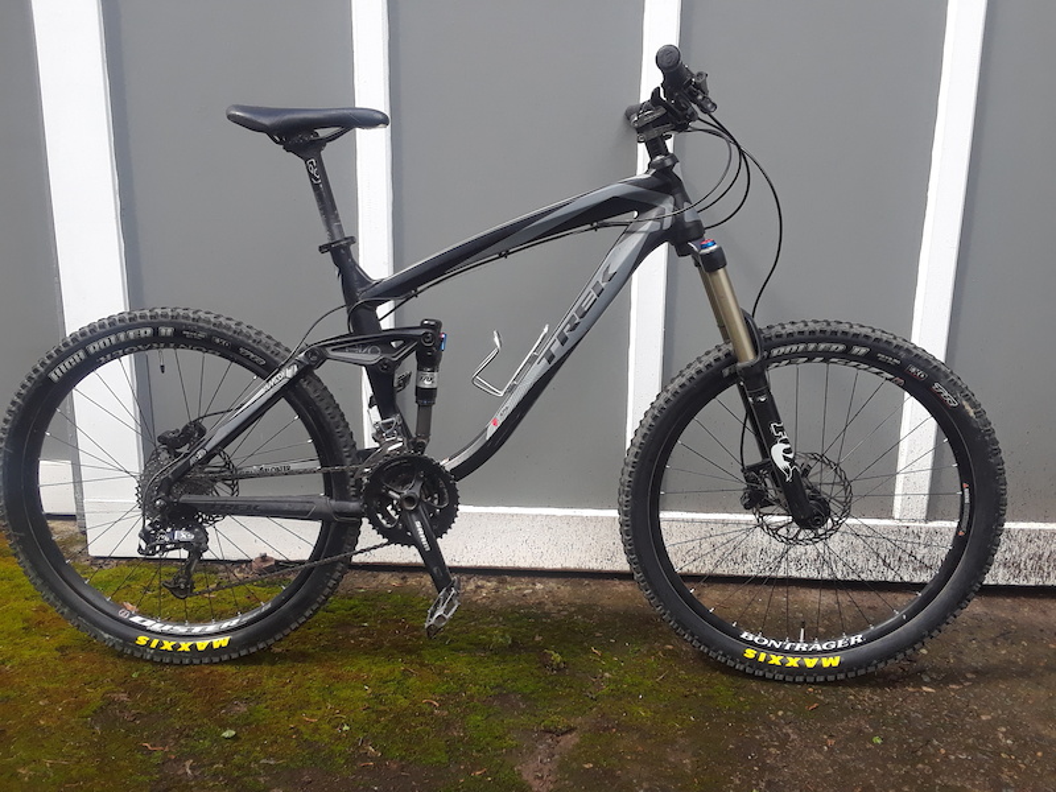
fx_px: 915
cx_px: 528
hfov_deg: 60.0
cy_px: 396
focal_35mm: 30
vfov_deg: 46.8
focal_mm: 2.47
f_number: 1.9
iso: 40
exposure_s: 1/238
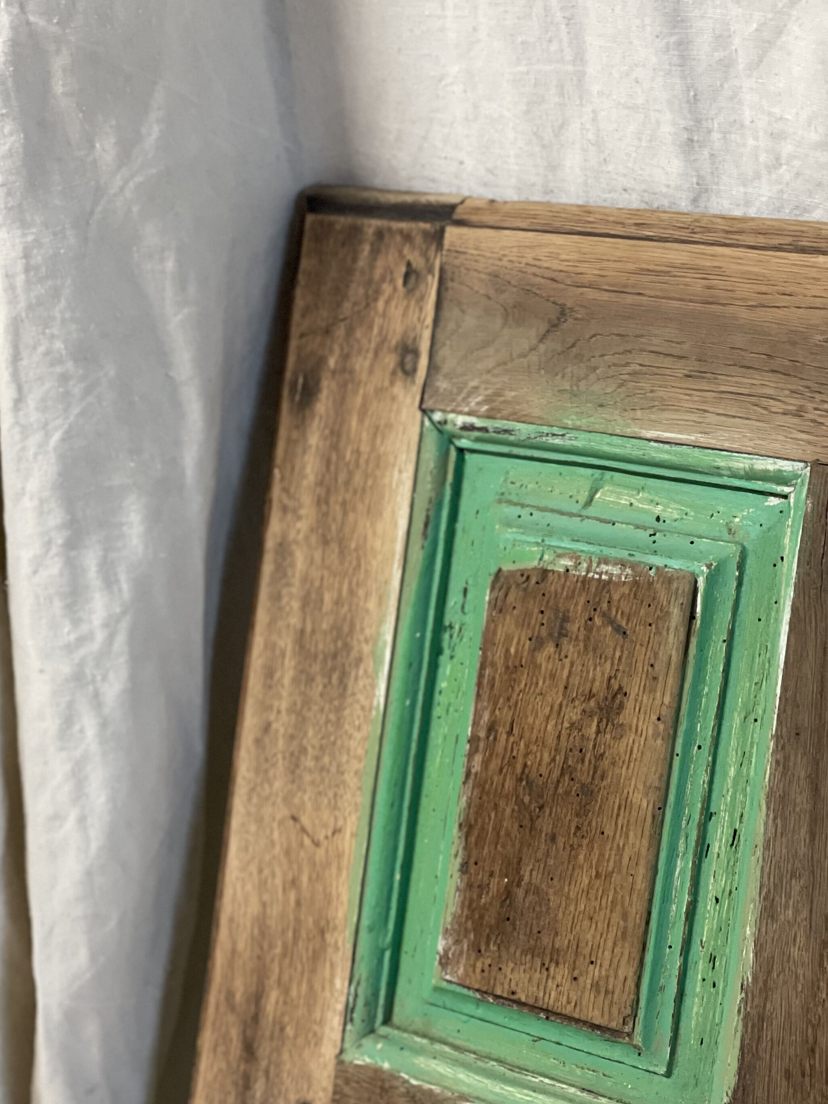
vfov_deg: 25.3
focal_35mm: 77
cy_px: 625
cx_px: 534
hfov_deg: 19.1
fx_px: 2456
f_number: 2
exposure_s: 1/33
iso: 250
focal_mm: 6
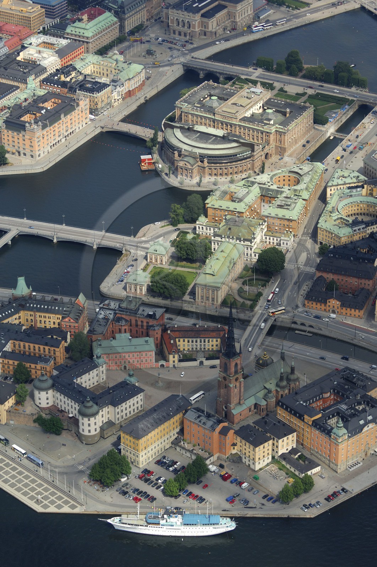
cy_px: 284
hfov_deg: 13.0
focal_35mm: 105
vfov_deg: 19.5
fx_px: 1654
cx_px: 188
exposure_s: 1/2500
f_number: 2.8
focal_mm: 70
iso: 100
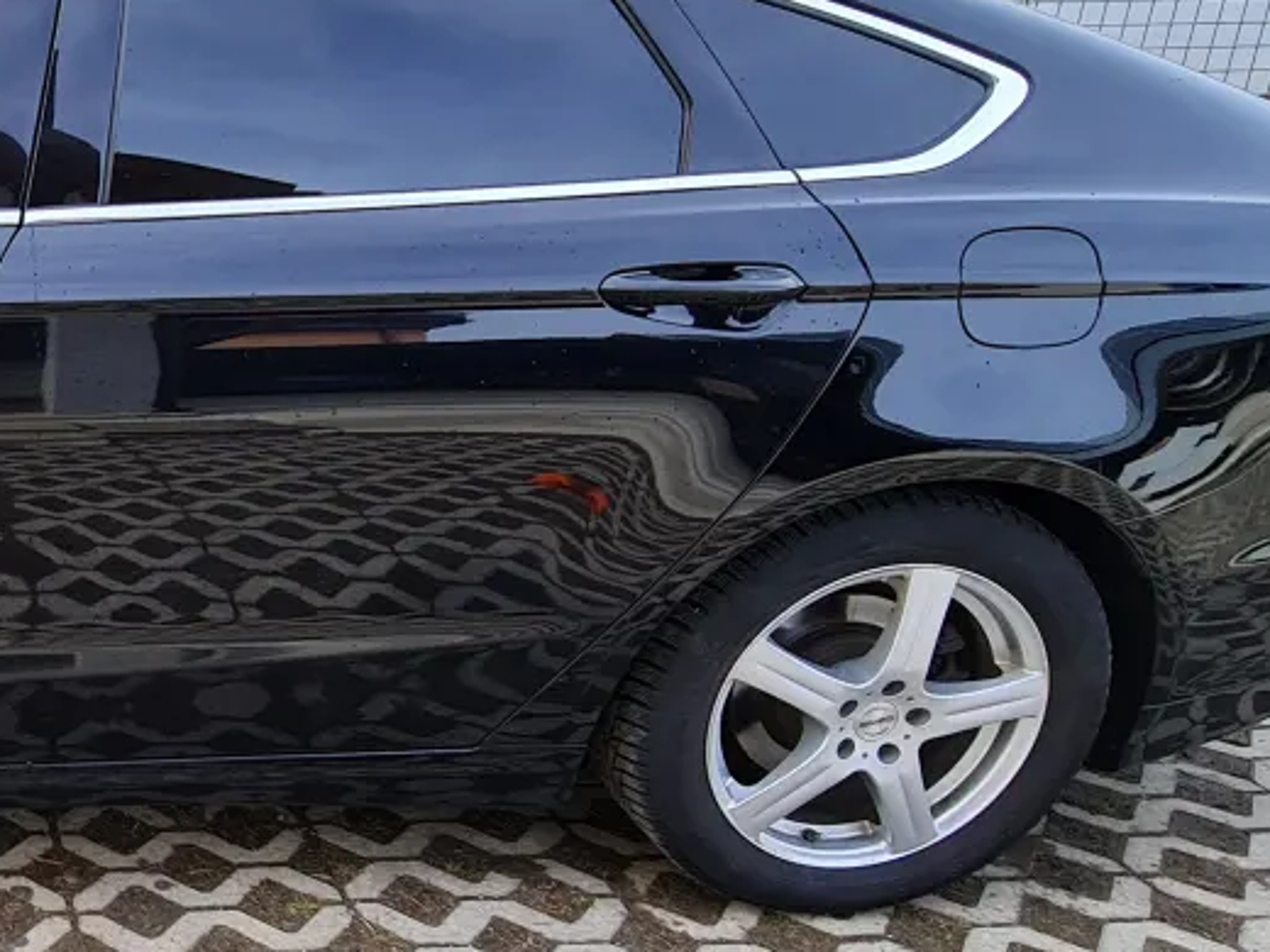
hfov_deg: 42.9
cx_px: -44
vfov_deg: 39.6
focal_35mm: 36
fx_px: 1321
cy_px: 505
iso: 64
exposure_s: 1/334
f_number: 2.2
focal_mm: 2.2
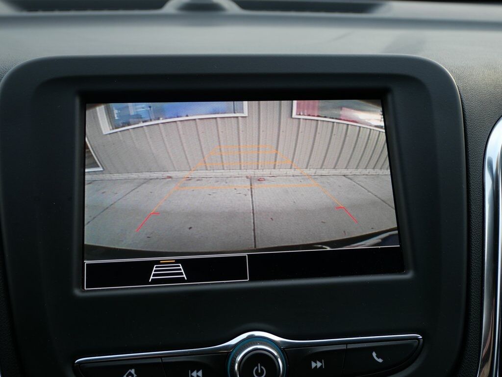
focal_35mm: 34
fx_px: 493
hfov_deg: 54.0
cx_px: 251
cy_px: 188
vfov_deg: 41.8
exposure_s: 1/60
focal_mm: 17
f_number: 4.1
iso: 250
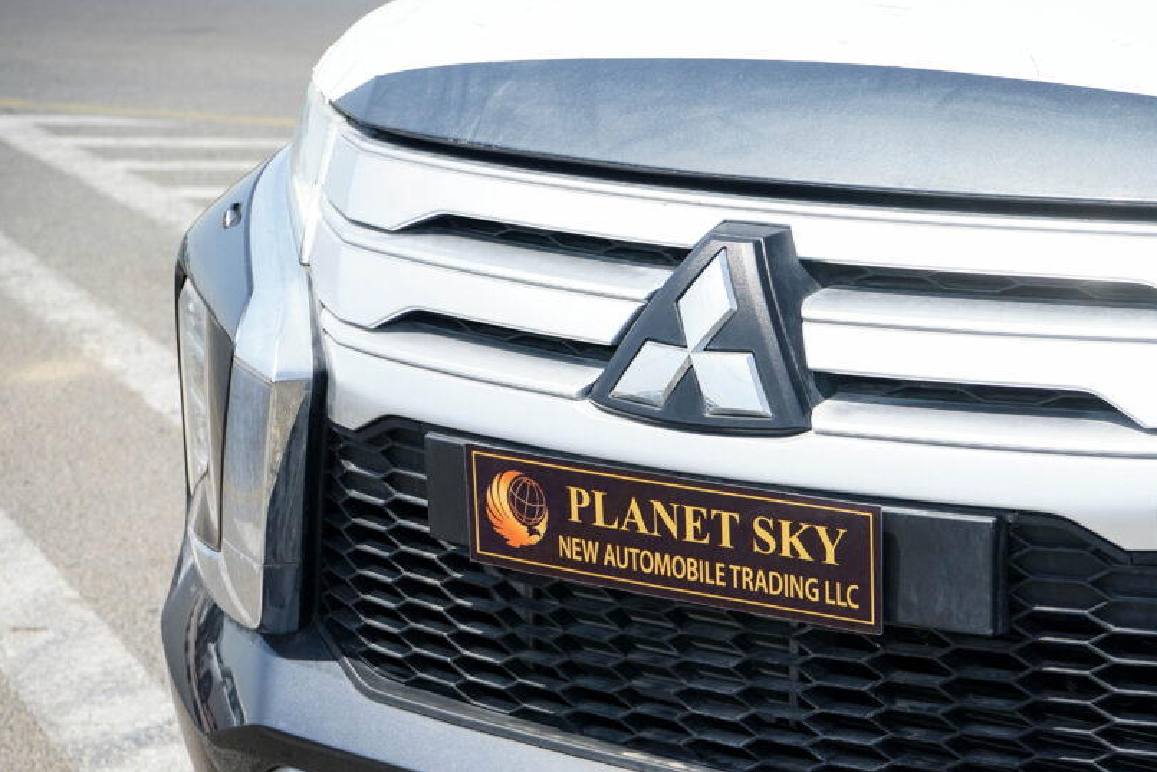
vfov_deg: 15.4
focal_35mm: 89
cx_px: 733
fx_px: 2861
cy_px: 459
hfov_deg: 22.8
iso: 250
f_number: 9
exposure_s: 1/400
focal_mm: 70
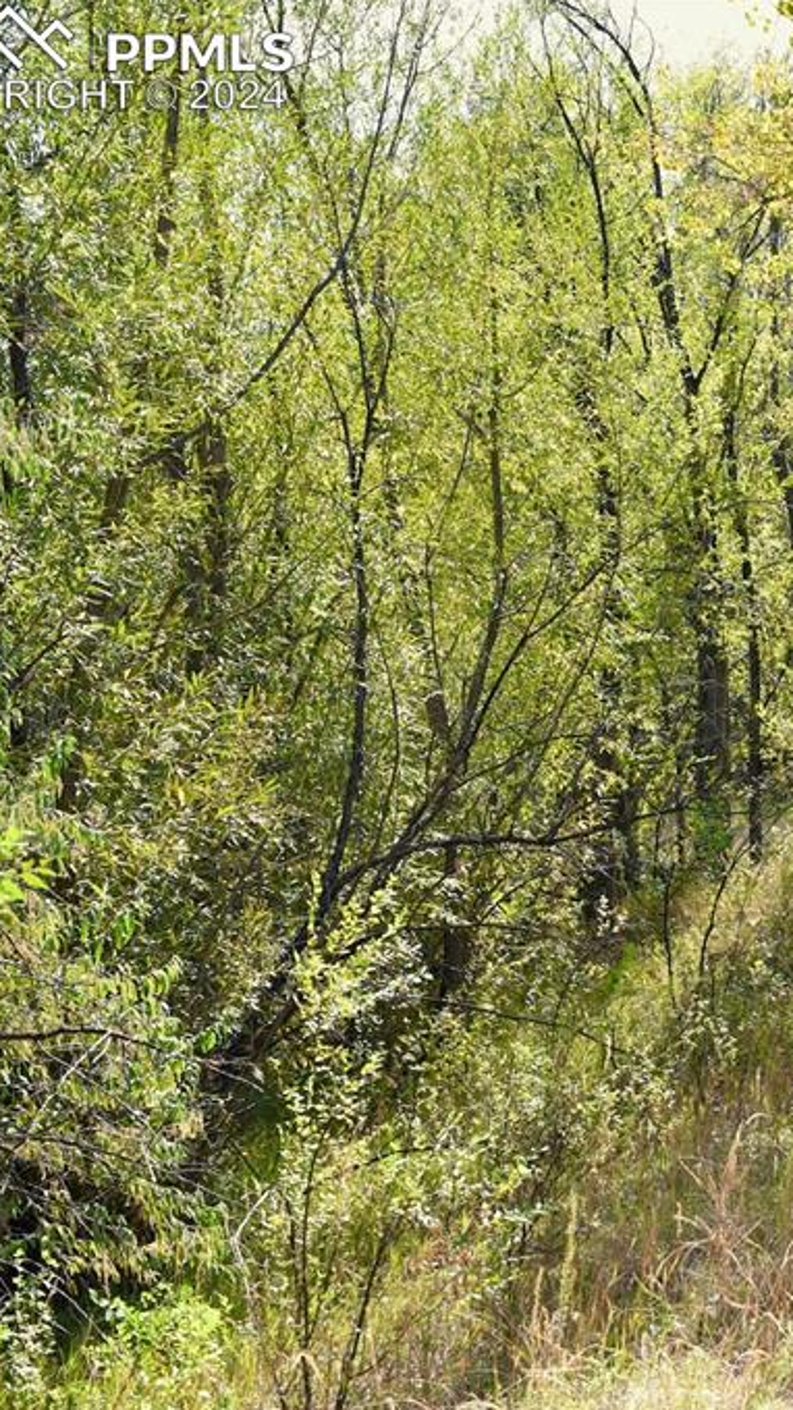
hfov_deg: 14.8
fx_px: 2953
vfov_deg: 26.8
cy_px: 705
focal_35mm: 79
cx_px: 940
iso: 320
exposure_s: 1/250
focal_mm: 50
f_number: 8
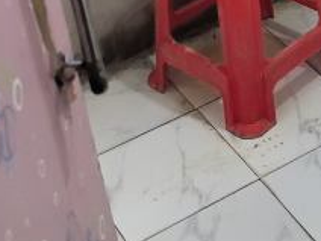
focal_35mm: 102
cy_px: -118
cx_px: 416
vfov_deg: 13.7
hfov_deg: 18.0
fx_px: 946
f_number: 1.4
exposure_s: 1/100
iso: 500
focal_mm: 5.75
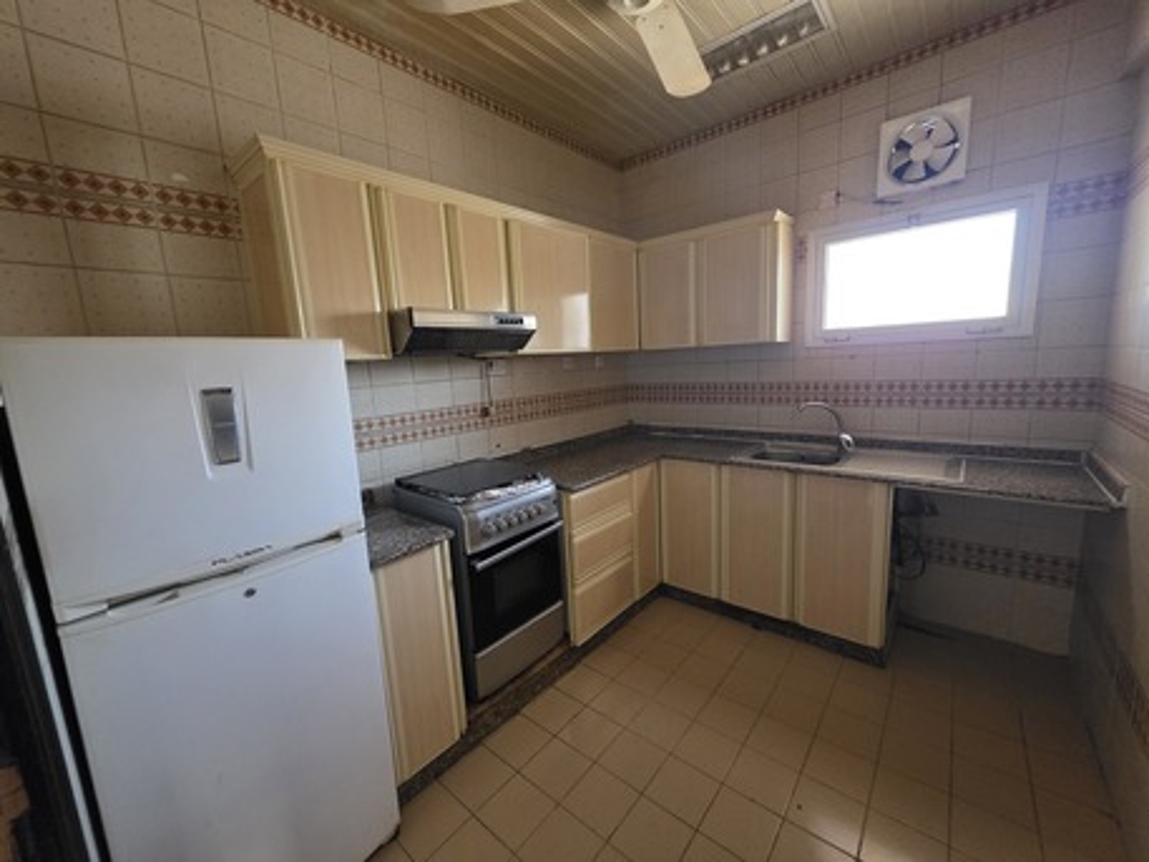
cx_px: 574
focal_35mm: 13
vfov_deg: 89.9
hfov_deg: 106.2
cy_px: 431
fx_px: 432
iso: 800
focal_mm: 2.2
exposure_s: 1/50
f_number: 1.9
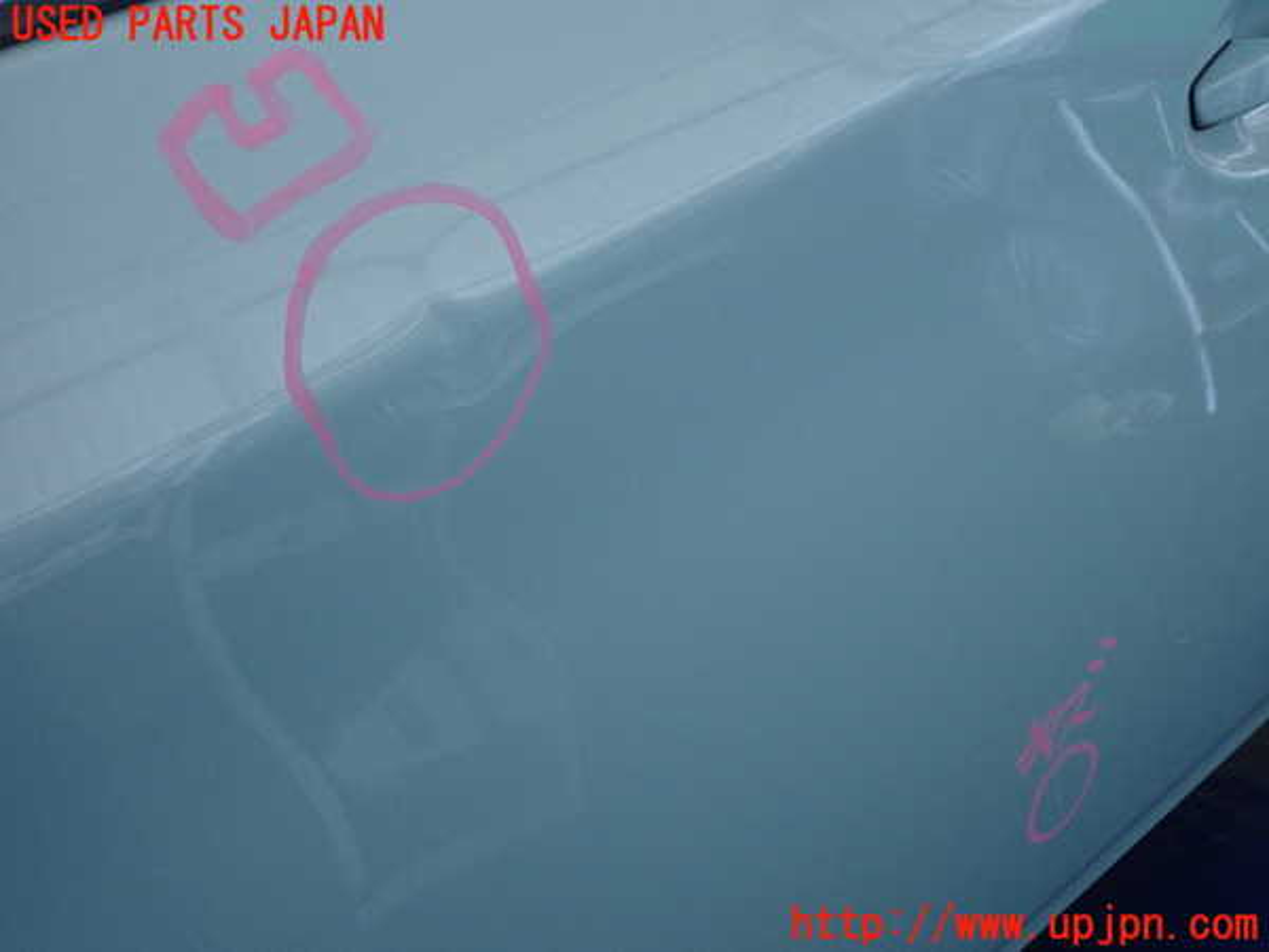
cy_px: 476
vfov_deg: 44.2
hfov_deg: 56.8
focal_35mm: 32
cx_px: 634
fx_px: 1173
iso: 400
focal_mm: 5.79
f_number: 2.4
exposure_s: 1/125
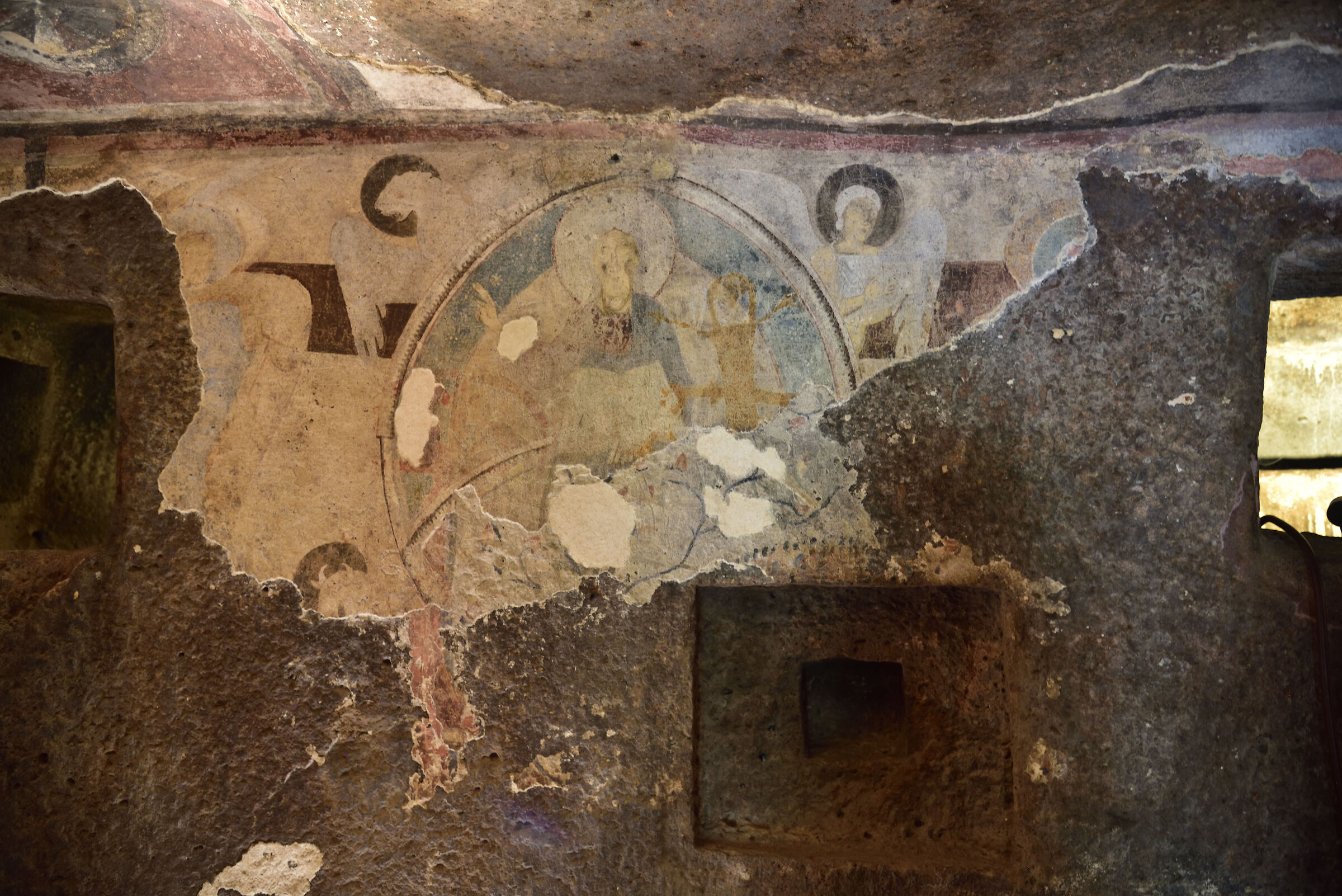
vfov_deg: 53.2
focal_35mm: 24
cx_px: 671
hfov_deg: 73.7
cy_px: 448
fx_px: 895
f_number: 4
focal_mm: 24
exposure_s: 1/8
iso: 1000
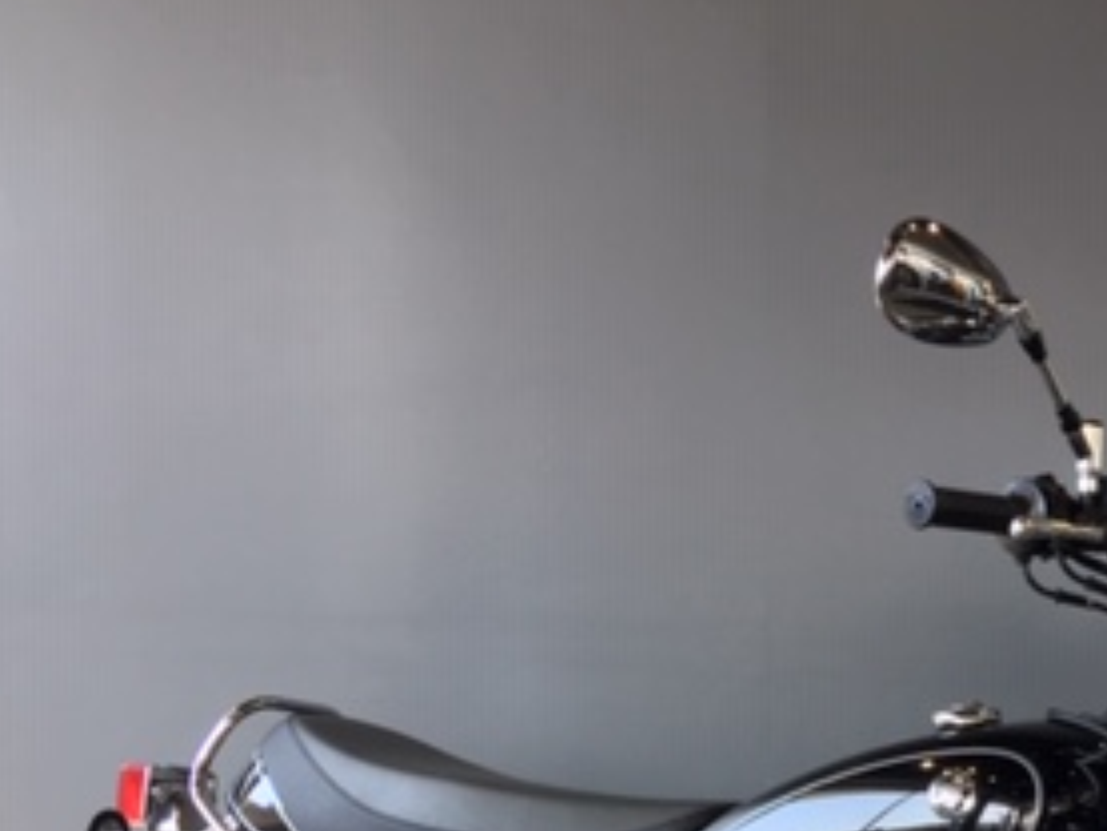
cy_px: 919
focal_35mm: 67
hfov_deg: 28.1
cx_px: 947
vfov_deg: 20.9
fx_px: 2144
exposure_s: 1/60
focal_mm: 4.15
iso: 32
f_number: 2.2
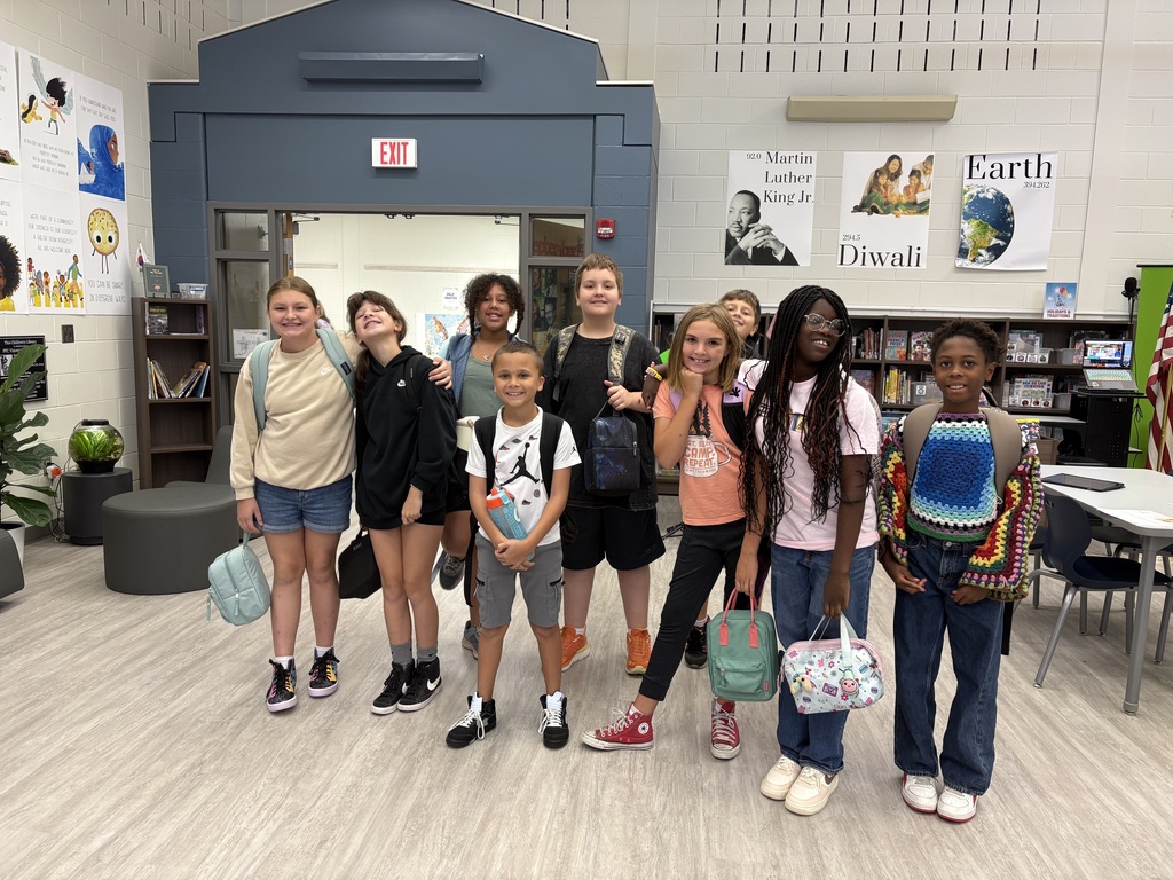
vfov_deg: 53.1
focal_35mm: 26
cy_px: 440
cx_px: 586
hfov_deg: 67.3
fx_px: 881
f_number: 1.6
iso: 100
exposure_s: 1/60
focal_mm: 5.96
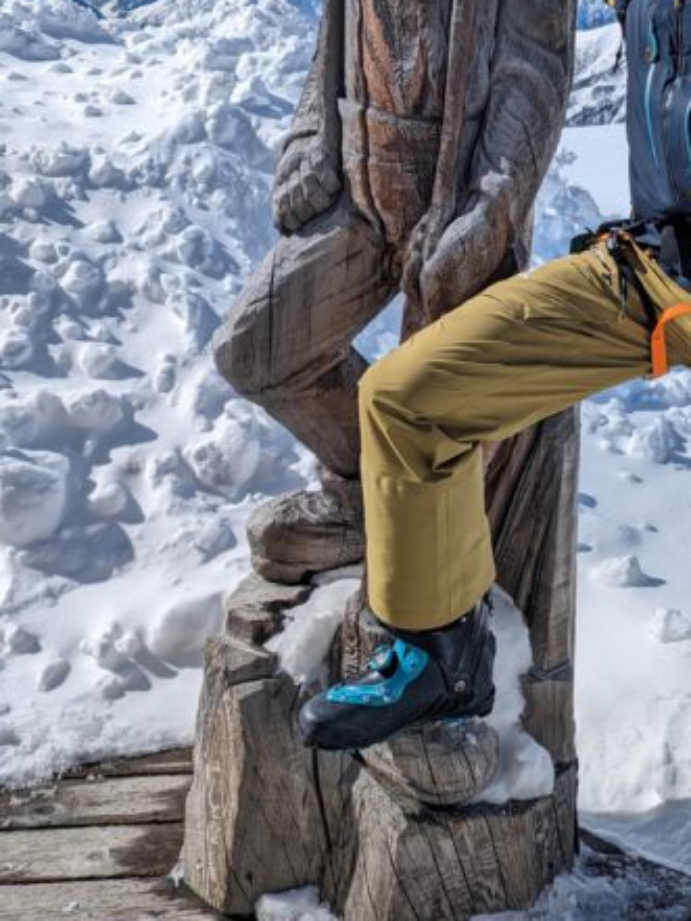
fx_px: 1543
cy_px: 173
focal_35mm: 58
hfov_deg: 24.9
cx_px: 533
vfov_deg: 32.3
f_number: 1.89
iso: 44
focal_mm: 5.43
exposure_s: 1/4739
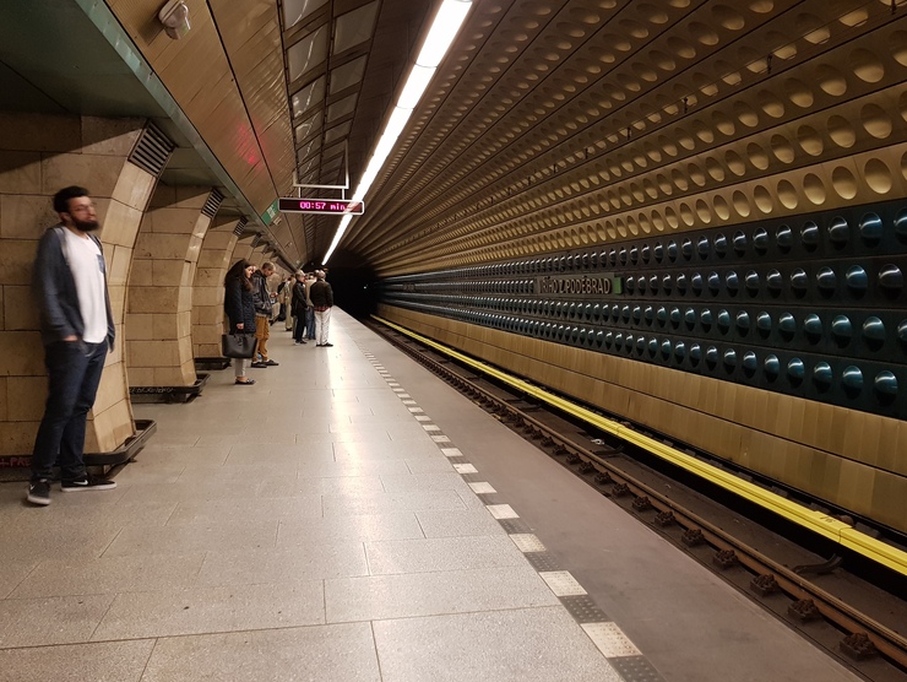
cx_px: 505
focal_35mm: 30
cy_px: 347
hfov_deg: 59.8
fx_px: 787
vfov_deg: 46.8
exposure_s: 1/17
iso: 200
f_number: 1.7
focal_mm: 4.2
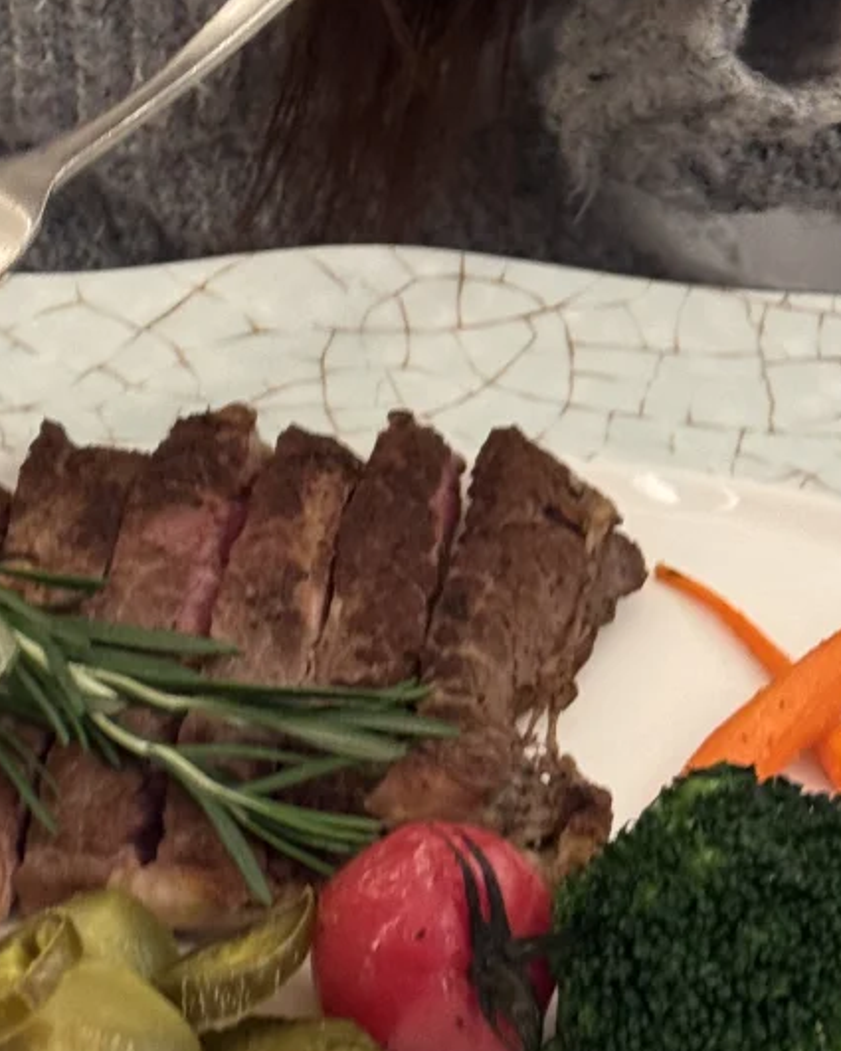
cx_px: 119
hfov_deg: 12.1
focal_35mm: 127
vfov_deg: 14.9
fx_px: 3950
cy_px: -28
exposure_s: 1/33
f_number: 1.78
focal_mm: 6.76
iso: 320
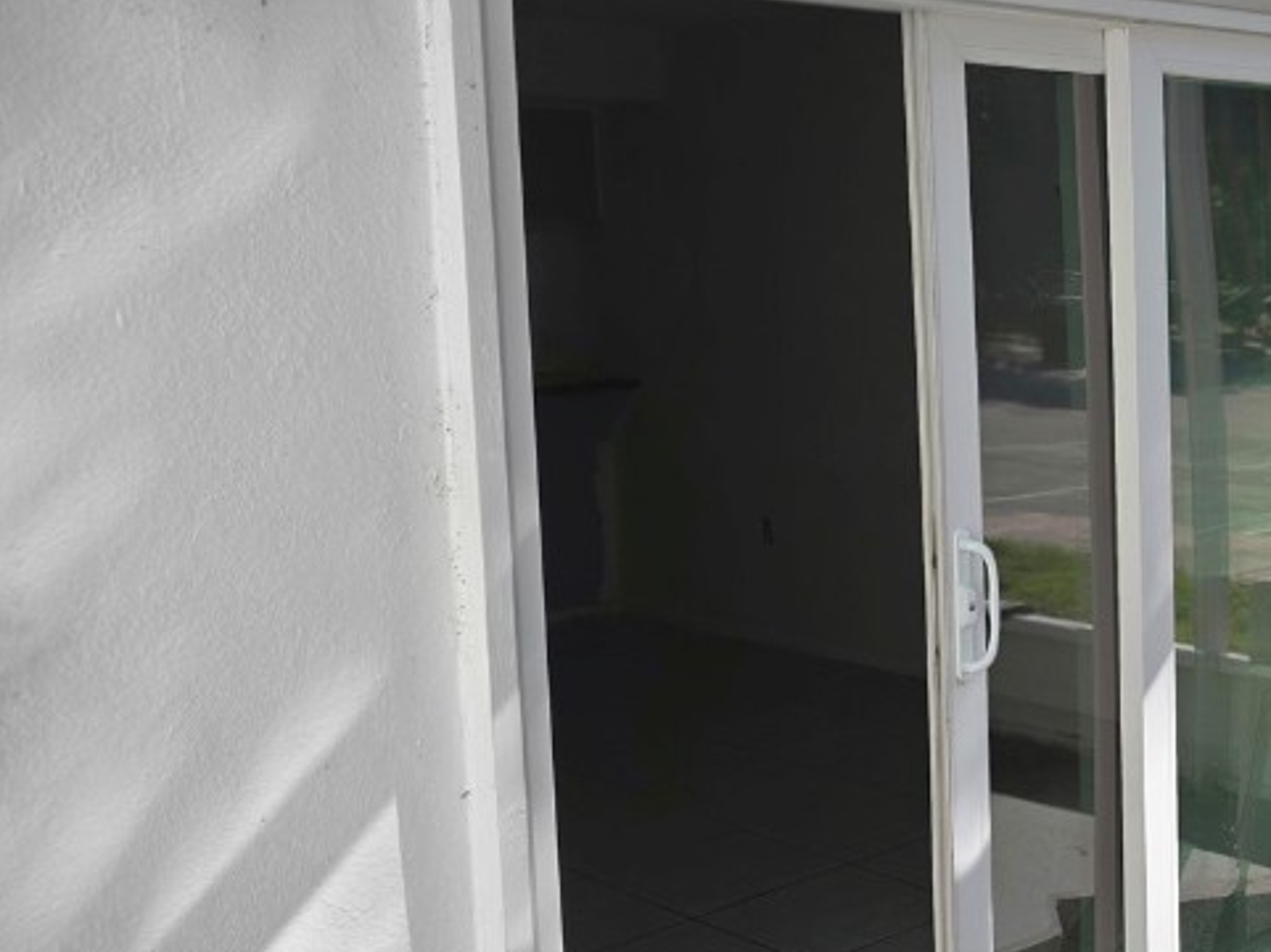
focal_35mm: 49
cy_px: 505
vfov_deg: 29.6
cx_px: 1239
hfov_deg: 35.6
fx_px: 1798
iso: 12
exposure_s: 1/471
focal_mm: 6.3
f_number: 1.7
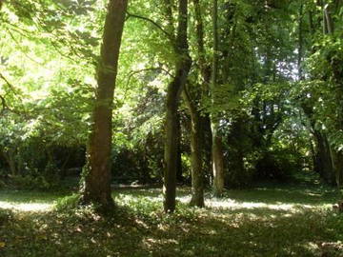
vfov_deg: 37.7
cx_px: 172
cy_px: 128
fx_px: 377
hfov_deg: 49.0
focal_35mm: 38
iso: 100
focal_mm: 6.3
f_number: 3
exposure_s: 1/45
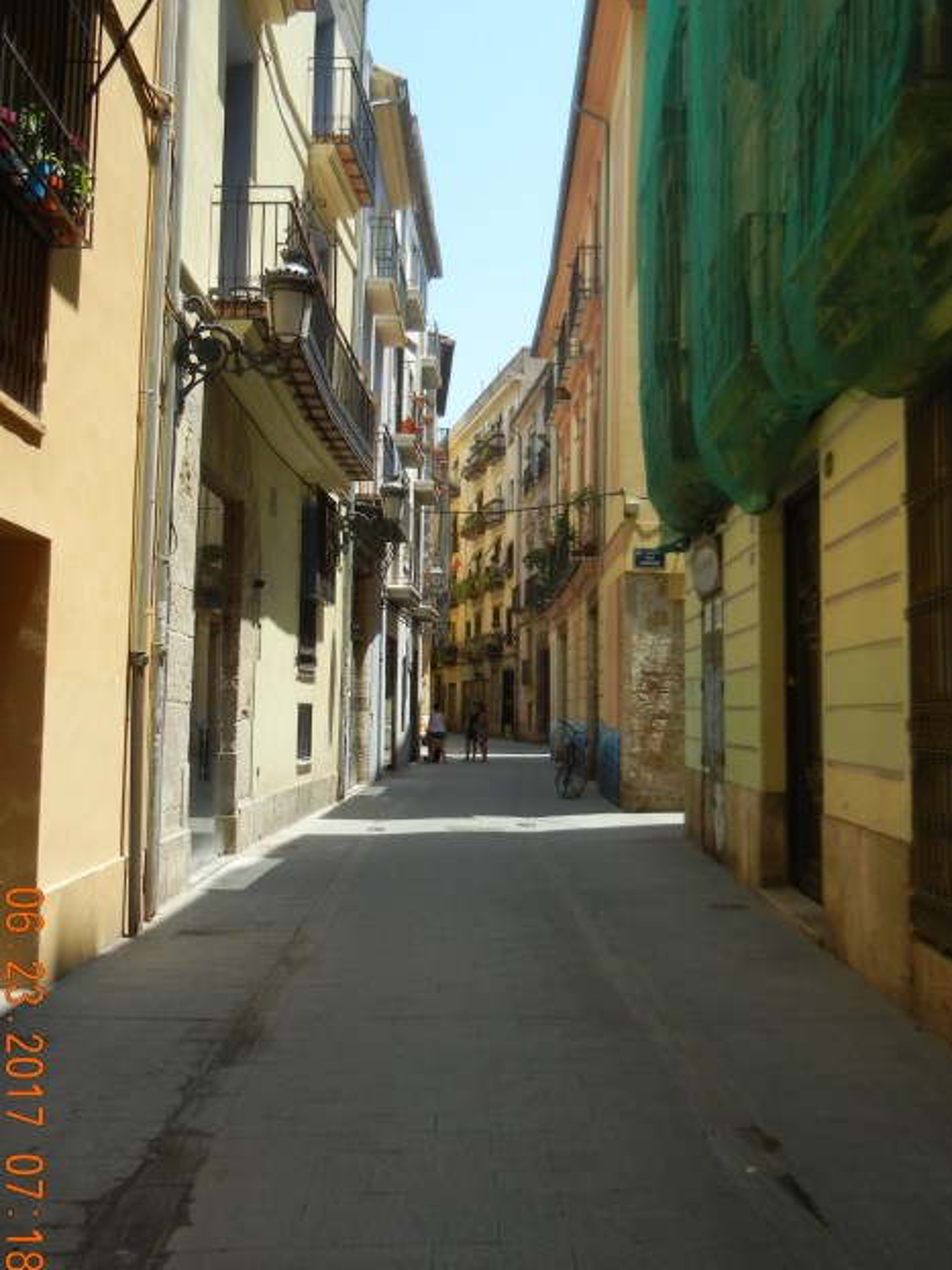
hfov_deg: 38.7
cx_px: 489
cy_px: 585
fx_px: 1357
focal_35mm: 37
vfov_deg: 50.1
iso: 160
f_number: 3.5
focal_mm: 5.4
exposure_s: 1/754
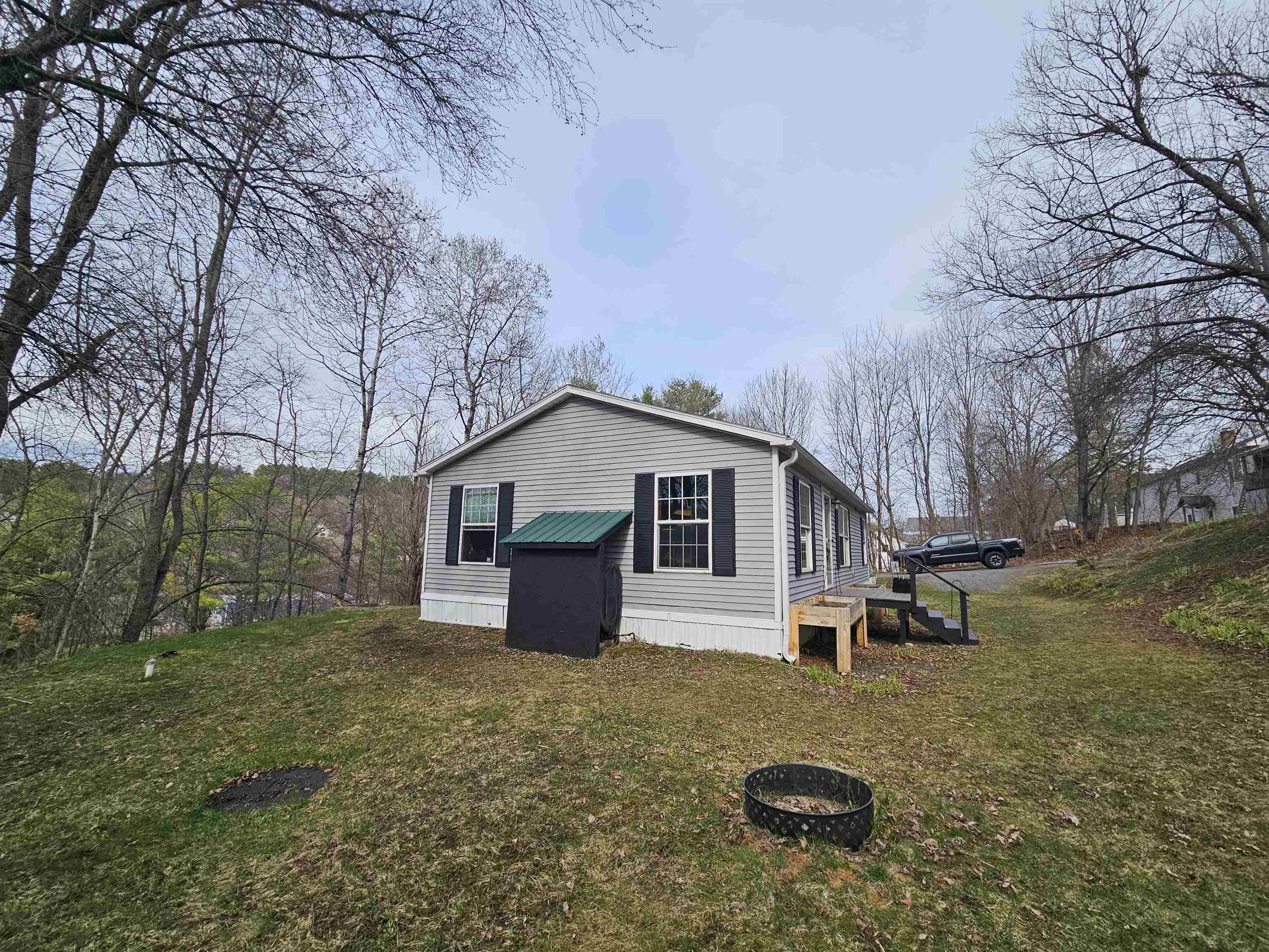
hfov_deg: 106.2
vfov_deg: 89.9
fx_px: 477
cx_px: 634
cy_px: 476
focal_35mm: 13
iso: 50
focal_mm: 2.2
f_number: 2.2
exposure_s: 1/1593
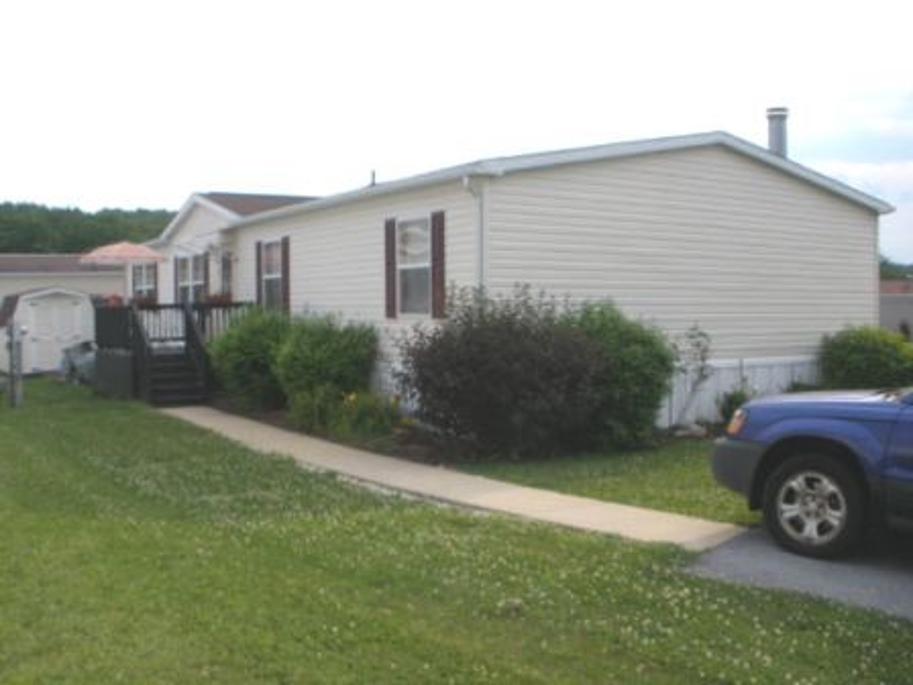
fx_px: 950
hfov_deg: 51.4
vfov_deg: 39.7
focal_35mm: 36
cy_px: 342
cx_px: 456
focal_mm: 6.3
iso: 80
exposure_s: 1/200
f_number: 5.6
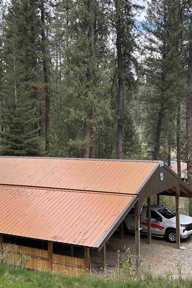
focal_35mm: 49
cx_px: 105
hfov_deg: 27.5
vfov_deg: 40.3
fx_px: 392
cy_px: 144
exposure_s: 1/733
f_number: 1.5
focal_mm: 5.7
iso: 50
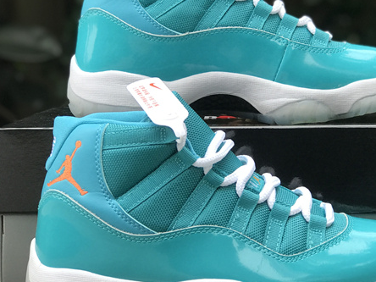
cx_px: 226
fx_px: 1032
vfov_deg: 15.5
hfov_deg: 20.6
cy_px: 110
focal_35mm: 95
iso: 25
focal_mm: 6.6
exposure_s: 1/50
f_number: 2.8
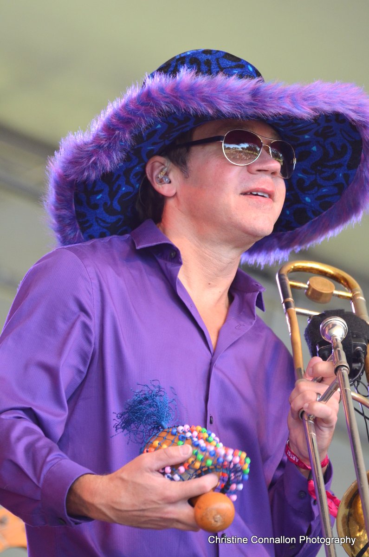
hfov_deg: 4.6
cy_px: 278
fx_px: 4632
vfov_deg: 6.9
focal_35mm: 300
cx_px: 184
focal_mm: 200
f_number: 5.3
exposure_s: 1/500
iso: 1250
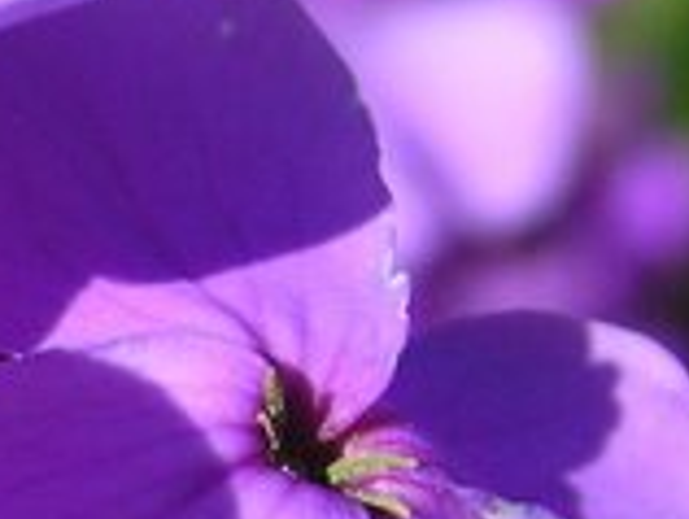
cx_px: -480
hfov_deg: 7.1
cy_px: 1029
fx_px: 5402
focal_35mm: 271
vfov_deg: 5.4
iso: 100
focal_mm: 9.7
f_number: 3.5
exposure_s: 1/865
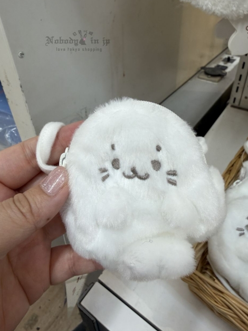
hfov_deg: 53.0
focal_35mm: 26
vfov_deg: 67.3
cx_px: 127
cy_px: 160
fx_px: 248
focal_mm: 2.22
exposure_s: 1/121
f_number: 2.2
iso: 80
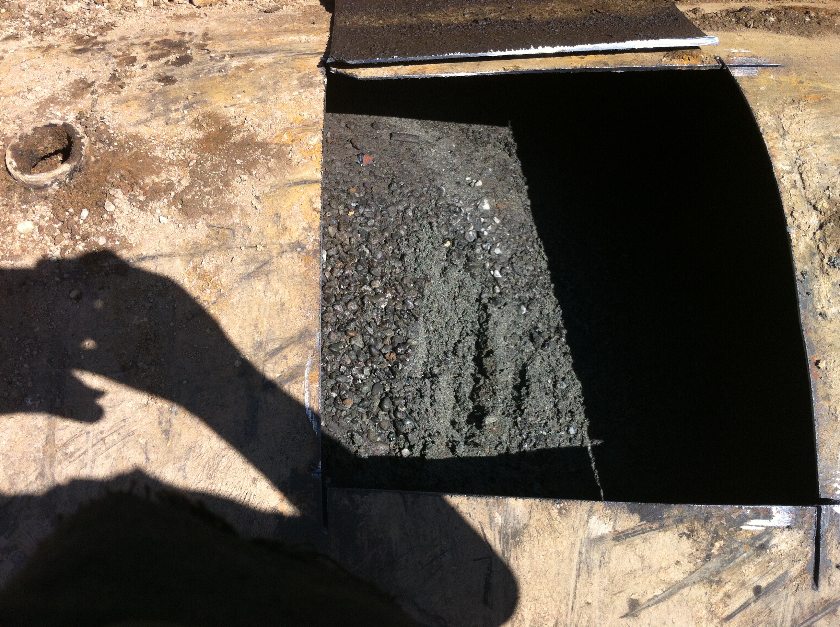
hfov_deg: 52.7
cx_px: 420
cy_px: 314
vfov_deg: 40.6
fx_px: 848
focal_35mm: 35
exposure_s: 1/642
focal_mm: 3.85
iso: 80
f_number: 2.8
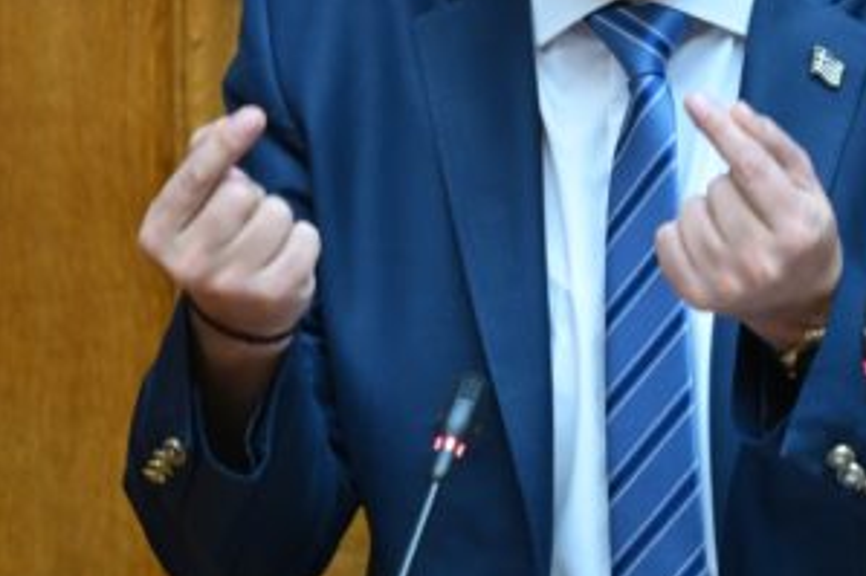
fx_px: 29859
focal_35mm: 1242
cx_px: 698
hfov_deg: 1.7
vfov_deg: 1.1
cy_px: 29
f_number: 6.3
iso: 5000
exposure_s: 1/250
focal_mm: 600
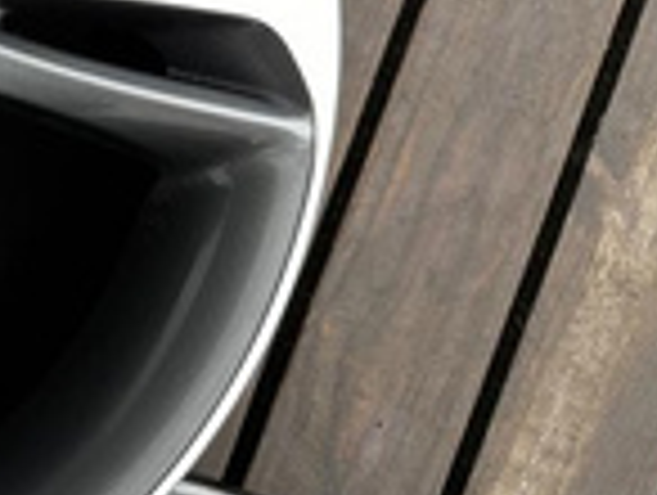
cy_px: 50
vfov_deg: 19.6
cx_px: -320
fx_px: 1407
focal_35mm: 74
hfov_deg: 22.0
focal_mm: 6.86
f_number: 1.78
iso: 80
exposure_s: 1/392
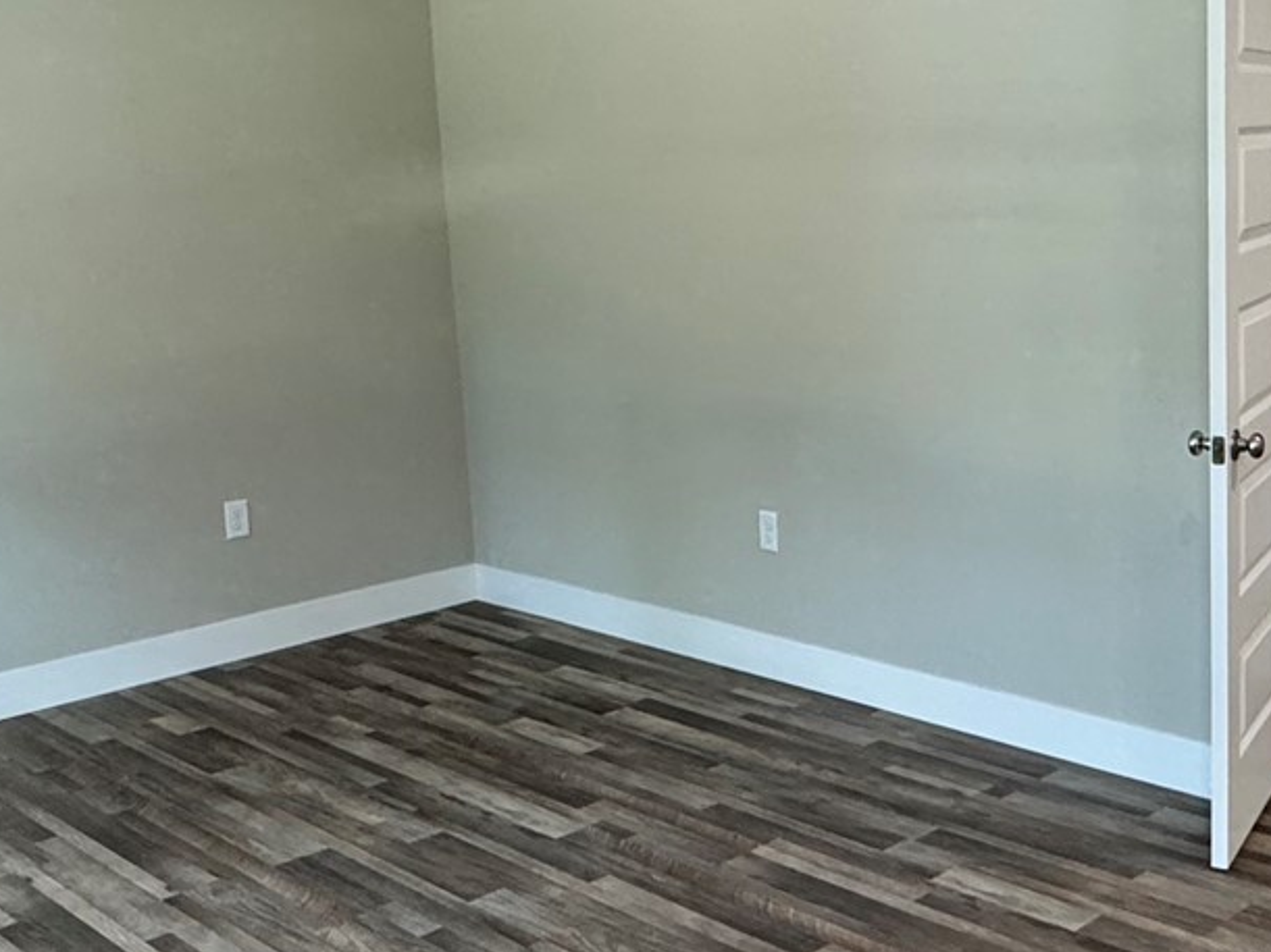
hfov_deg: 42.1
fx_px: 1615
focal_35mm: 44
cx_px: 901
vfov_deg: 32.9
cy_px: 459
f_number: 2.2
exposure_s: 1/120
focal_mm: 2.22
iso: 320
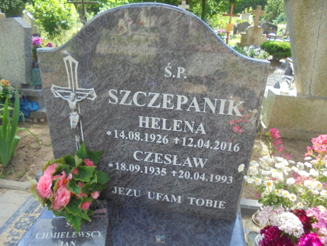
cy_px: 123
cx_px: 164
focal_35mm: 26
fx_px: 246
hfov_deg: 67.3
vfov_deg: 53.1
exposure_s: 1/125
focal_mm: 4.6
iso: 100
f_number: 3.5
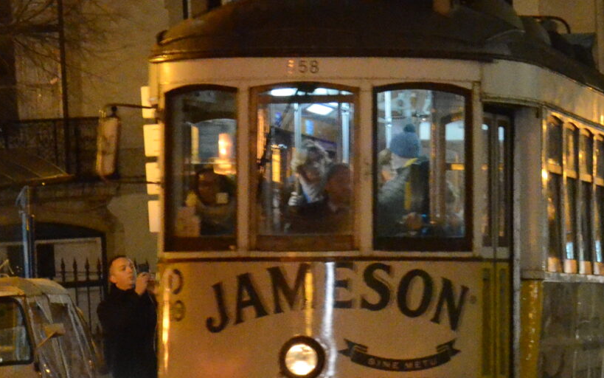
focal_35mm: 215
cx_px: 697
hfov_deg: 9.7
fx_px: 3533
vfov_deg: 6.1
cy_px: 201
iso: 6400
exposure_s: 1/50
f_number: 4.8
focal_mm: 45
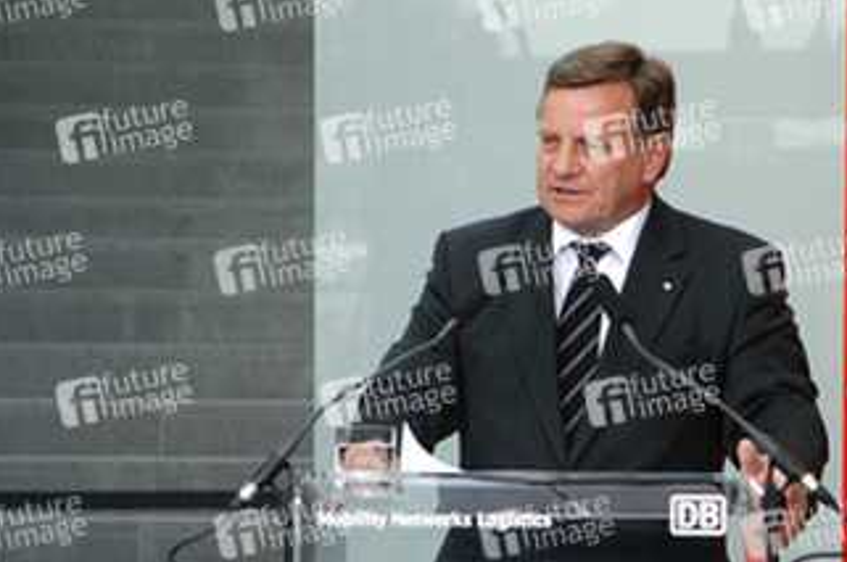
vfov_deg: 5.4
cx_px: 582
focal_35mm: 253
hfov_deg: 8.1
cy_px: 330
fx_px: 5944
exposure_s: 1/50
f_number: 5.6
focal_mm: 120
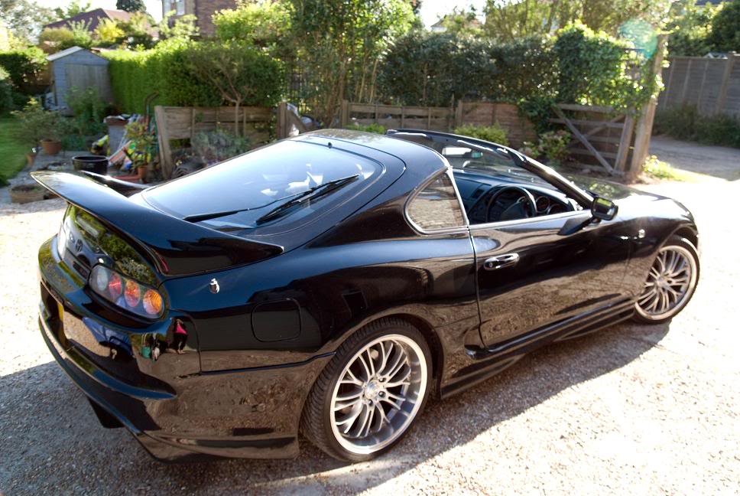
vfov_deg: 43.7
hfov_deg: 61.9
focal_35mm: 30
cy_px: 248
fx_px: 617
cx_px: 370
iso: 200
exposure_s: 1/125
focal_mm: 20
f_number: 5
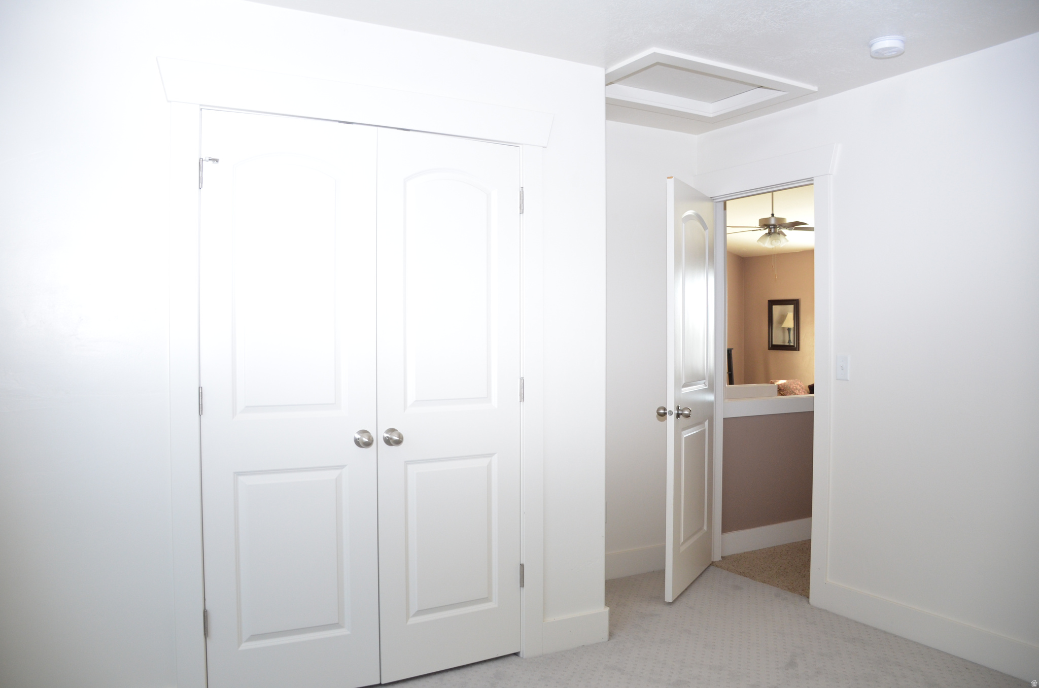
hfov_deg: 67.5
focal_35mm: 27
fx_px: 778
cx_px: 520
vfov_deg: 47.7
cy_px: 344
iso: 800
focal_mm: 18
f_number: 3.5
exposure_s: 1/50
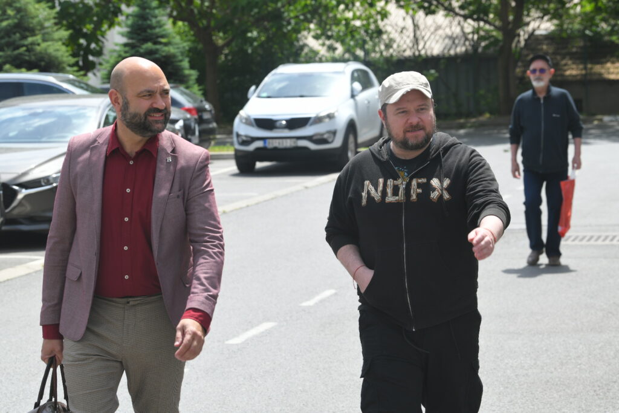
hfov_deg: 18.6
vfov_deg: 12.5
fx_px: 1892
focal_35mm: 110
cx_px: 310
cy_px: 206
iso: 200
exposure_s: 1/320
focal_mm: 110
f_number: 7.1
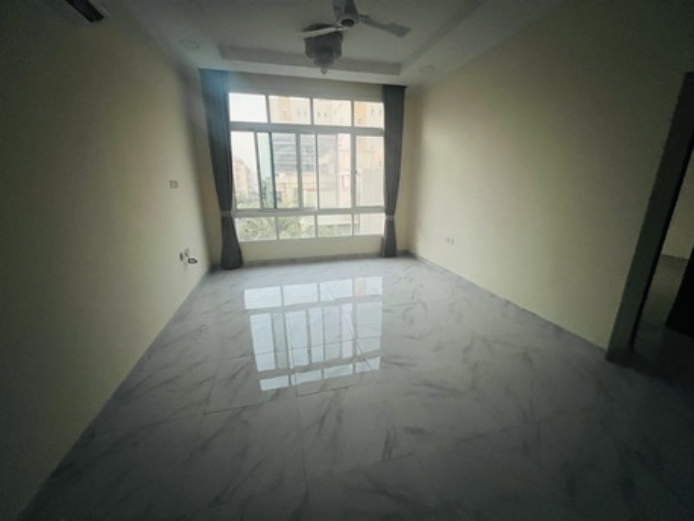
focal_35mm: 13
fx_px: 261
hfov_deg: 106.2
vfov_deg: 89.9
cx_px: 347
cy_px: 260
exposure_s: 1/45
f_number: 1.8
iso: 1000
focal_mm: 1.57
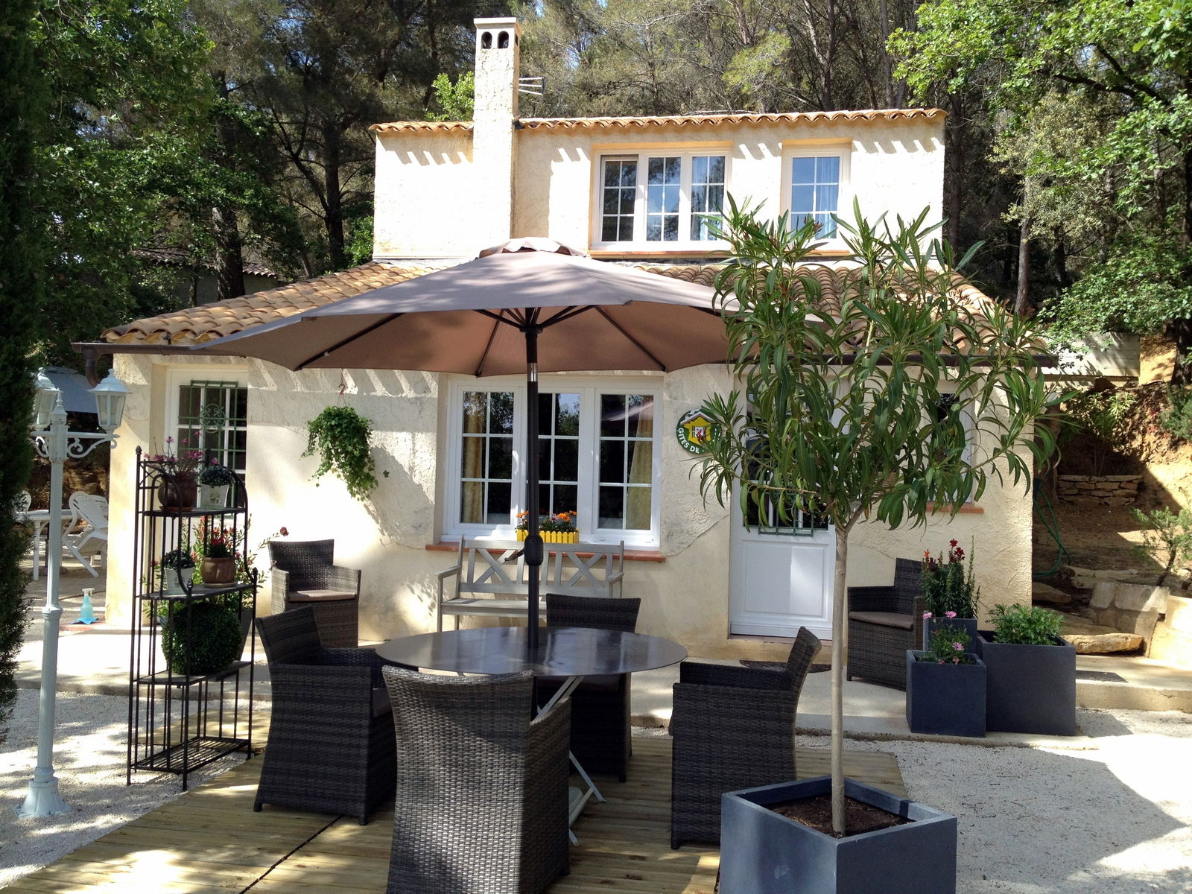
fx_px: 1205
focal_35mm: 35
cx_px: 596
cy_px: 447
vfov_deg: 40.7
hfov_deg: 52.6
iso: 80
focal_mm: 4.28
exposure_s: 1/657
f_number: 2.4
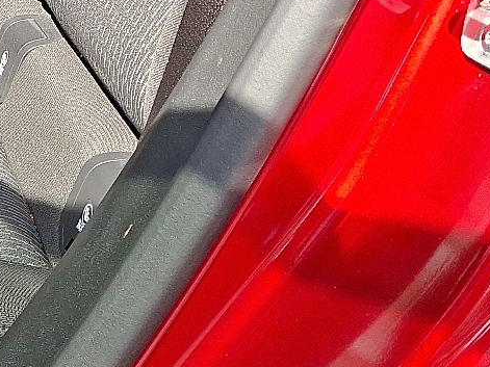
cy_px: -240
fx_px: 1203
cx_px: -113
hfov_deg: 21.3
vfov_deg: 15.5
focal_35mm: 85
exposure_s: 1/417
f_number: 1.8
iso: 30
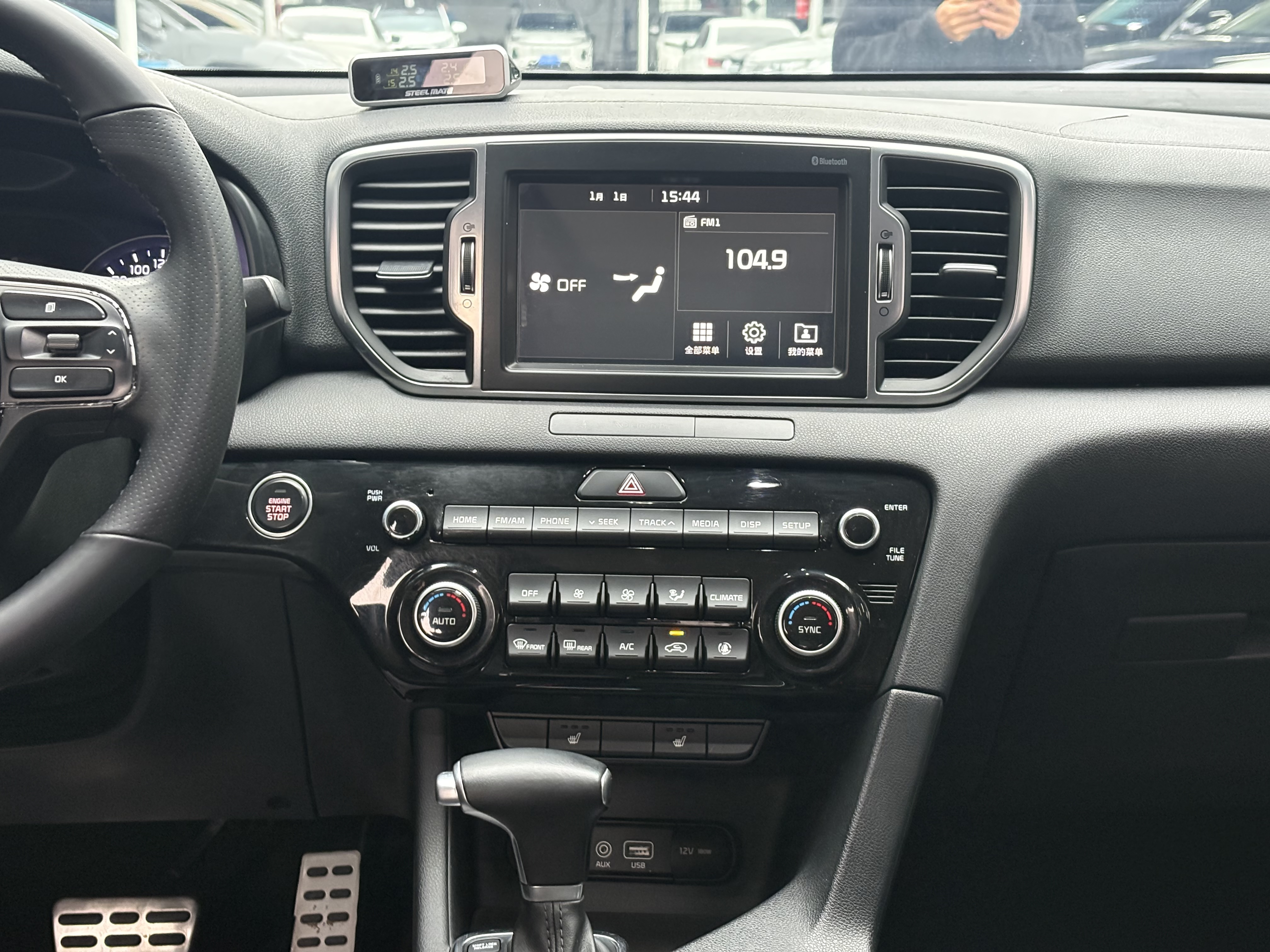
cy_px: 476
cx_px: 635
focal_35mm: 52
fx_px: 1908
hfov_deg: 36.8
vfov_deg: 28.0
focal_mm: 5.96
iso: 320
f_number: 1.6
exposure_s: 1/40
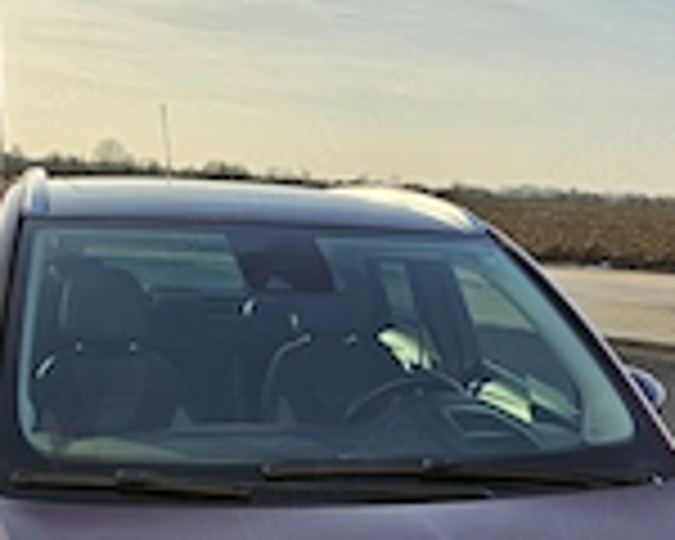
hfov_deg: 31.3
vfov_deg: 23.8
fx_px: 1199
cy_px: 594
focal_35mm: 60
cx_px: 432
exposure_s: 1/544
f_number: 1.7
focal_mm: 6.3
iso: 16
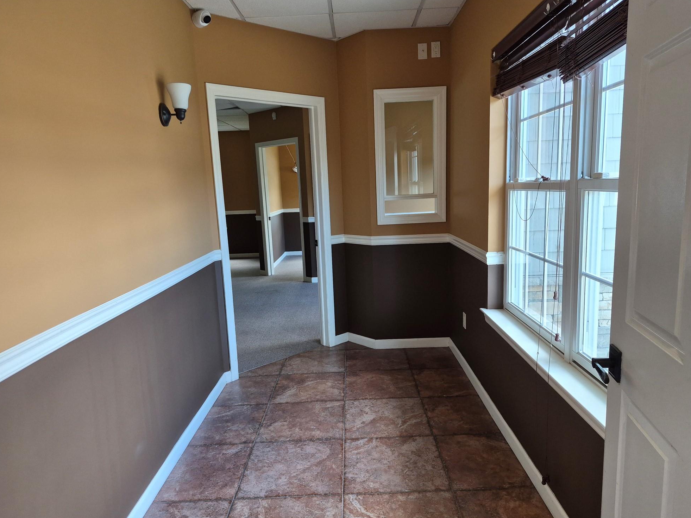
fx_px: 479
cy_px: 268
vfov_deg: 56.8
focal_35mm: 24
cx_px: 351
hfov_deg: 71.6
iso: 200
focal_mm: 5.4
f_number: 1.8
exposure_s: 1/180
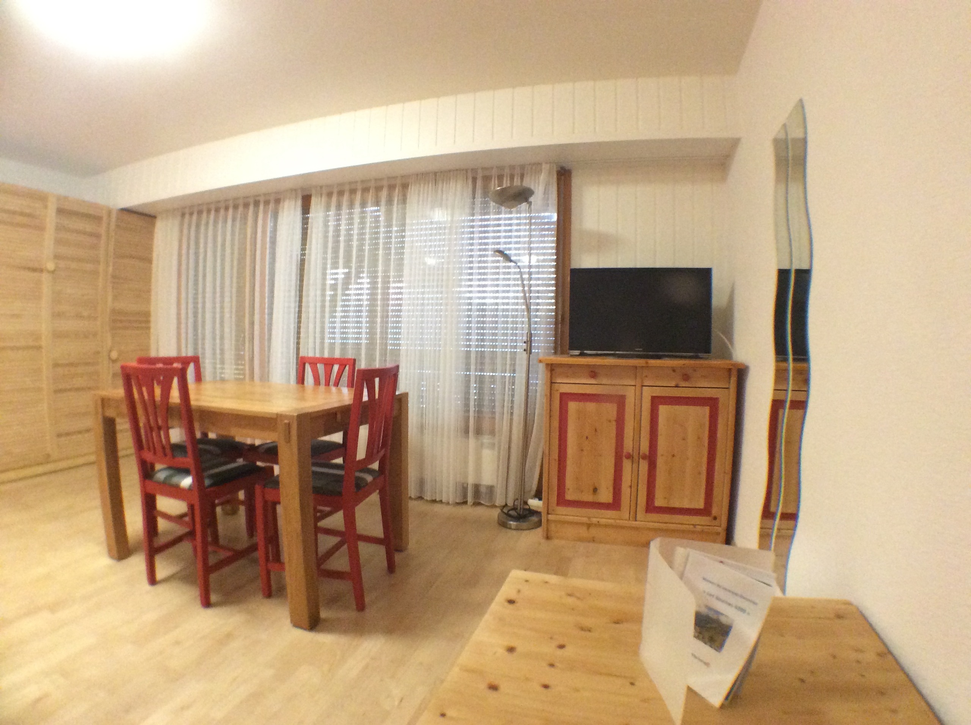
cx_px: 486
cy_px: 362
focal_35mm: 32
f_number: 2.4
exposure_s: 1/20
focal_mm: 3.3
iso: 320
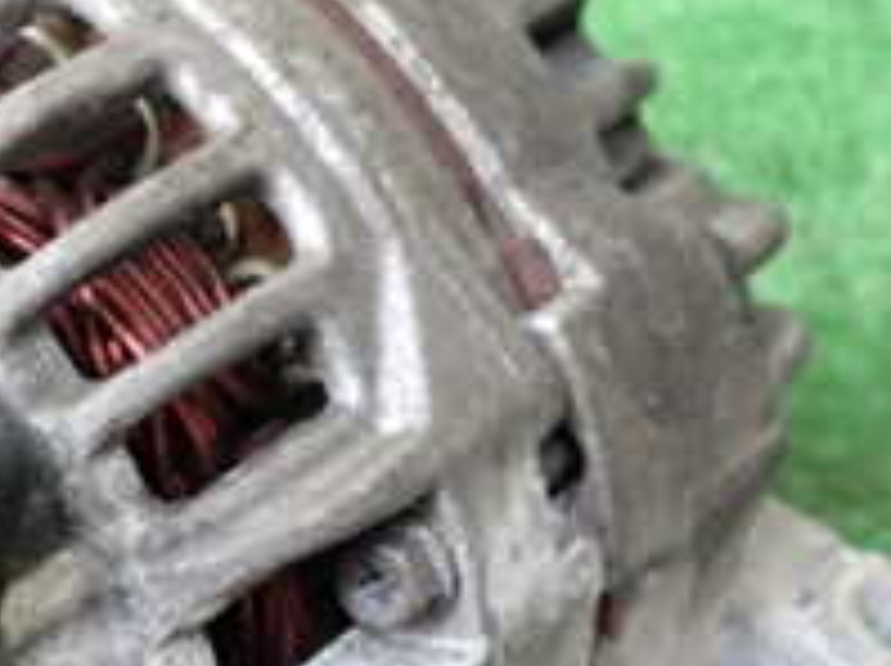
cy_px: 603
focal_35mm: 91
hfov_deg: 20.3
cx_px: -162
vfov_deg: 16.0
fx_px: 2339
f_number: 2.3
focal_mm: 5.4
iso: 500
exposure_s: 1/30
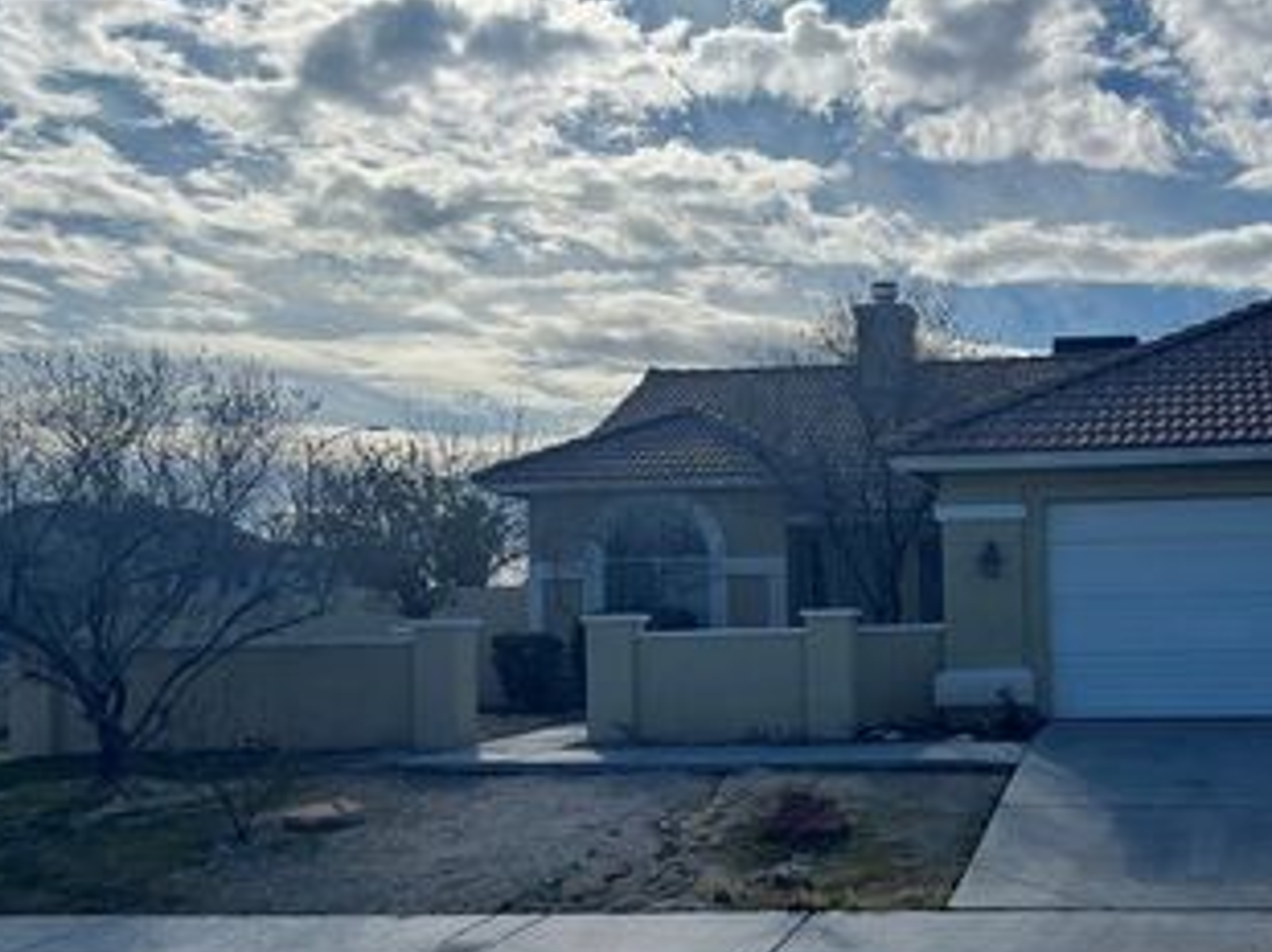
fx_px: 1542
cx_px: 997
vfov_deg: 34.1
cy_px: 597
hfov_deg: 43.0
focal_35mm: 42
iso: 50
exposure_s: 1/11364
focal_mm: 5.7
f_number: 1.5
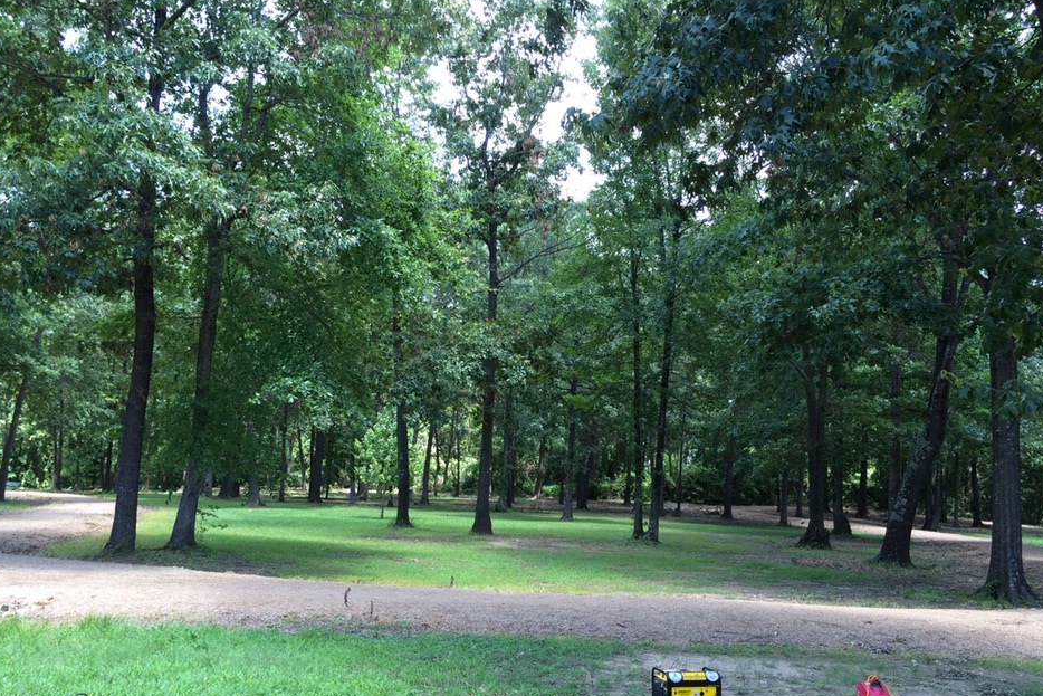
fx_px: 898
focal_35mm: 31
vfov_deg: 42.2
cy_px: 398
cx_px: 522
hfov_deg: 60.3
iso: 32
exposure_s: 1/121
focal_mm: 4.15
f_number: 2.2
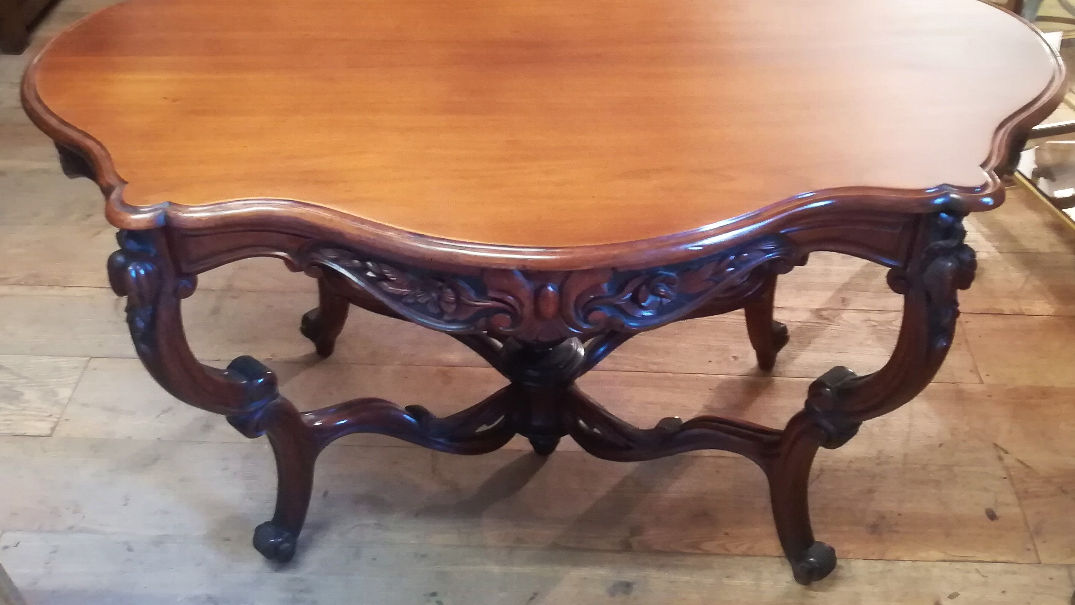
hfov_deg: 52.8
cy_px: 244
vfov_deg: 31.1
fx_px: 1083
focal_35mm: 38
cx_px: 542
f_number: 2.2
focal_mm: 3.83
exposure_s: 1/14.3
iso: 640
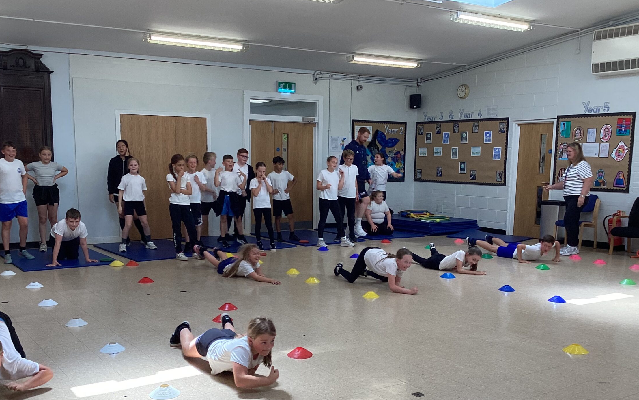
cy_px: 267
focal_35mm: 38
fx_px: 662
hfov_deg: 51.5
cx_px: 307
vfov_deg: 33.3
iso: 40
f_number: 2.4
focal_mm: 3.3
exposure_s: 1/100
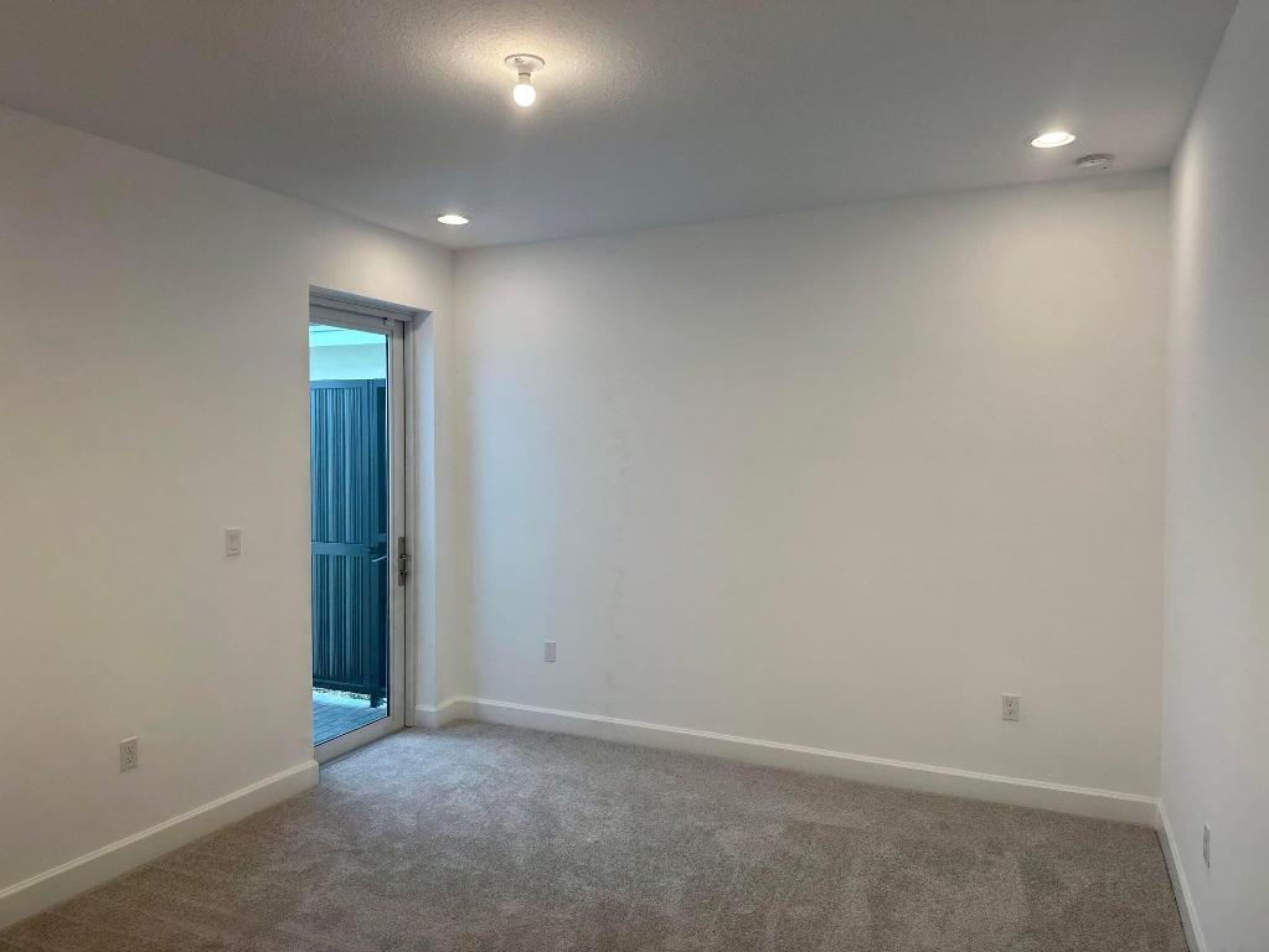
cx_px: 634
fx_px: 880
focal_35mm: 24
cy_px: 476
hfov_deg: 71.6
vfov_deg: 56.8
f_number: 1.78
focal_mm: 6.86
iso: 80
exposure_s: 1/161
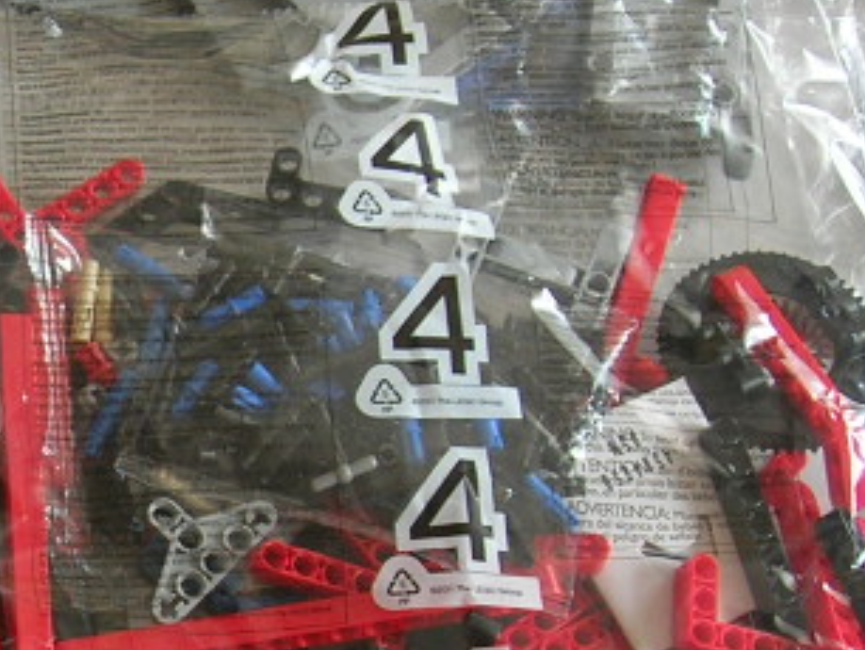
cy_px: 591
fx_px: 3176
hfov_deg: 15.0
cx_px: -189
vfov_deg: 11.6
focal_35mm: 127
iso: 64
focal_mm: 7.8
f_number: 2.8
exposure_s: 1/10.8
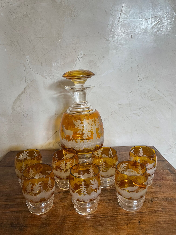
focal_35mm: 26
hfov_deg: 53.1
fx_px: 176
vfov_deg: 67.3
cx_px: 88
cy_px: 118
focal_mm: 4.2
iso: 200
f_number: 1.6
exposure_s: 1/50
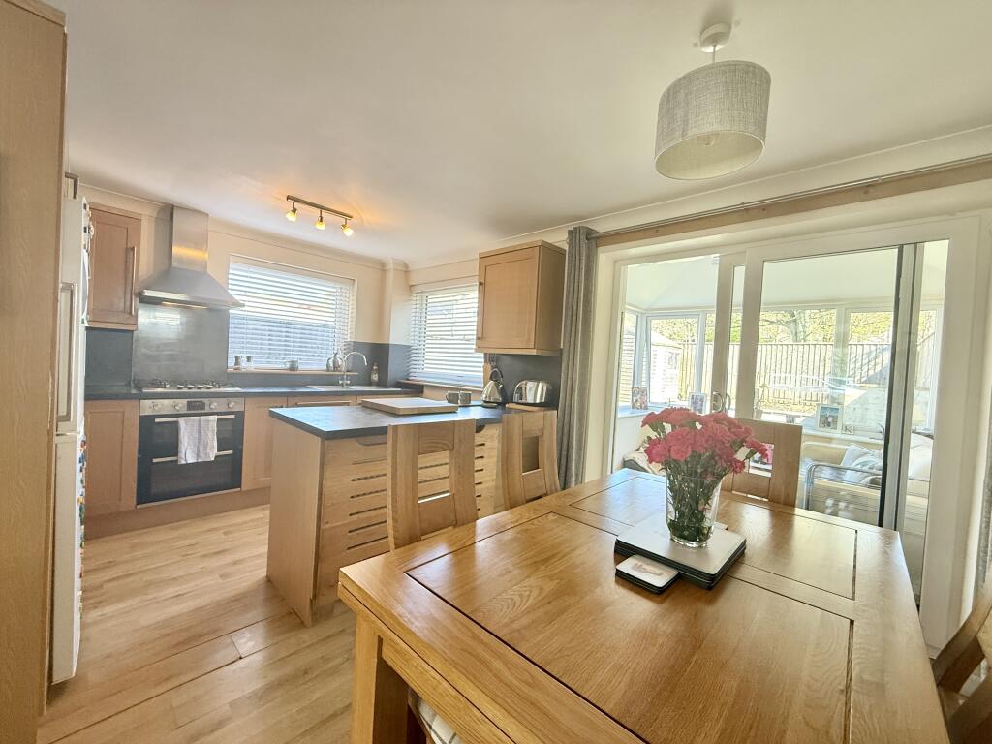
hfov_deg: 102.1
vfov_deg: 85.7
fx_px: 401
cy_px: 372
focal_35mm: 14
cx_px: 496
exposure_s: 1/88
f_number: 2.2
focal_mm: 2.22
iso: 320
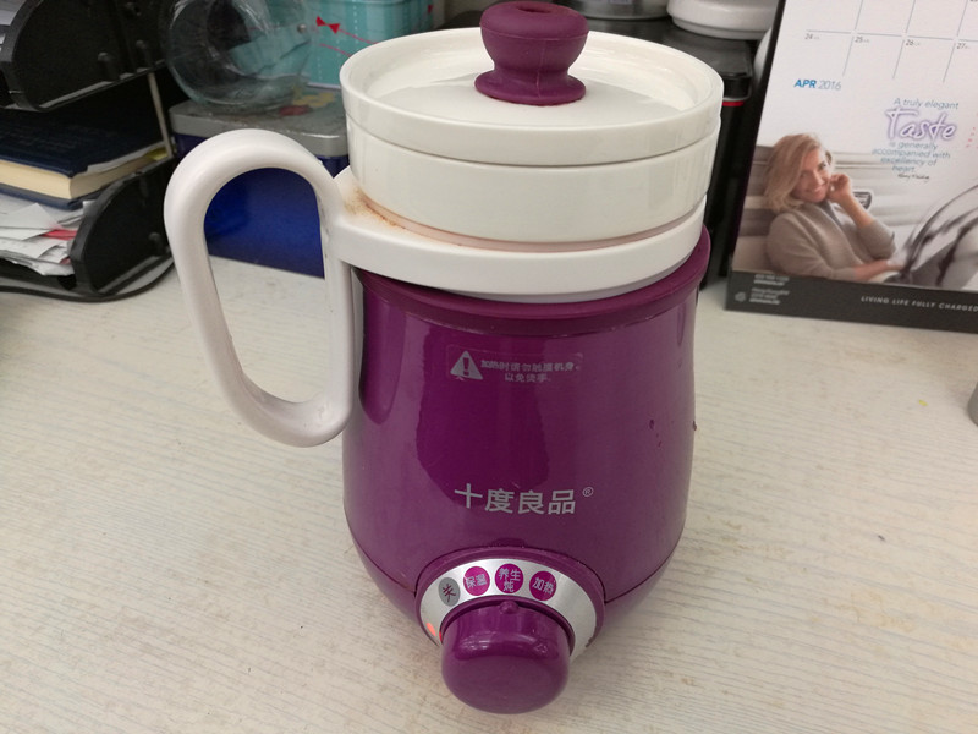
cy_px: 367
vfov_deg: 51.4
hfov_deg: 65.3
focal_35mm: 27
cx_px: 489
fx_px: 763
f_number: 2
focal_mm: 4.04
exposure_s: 1/33.3
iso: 200
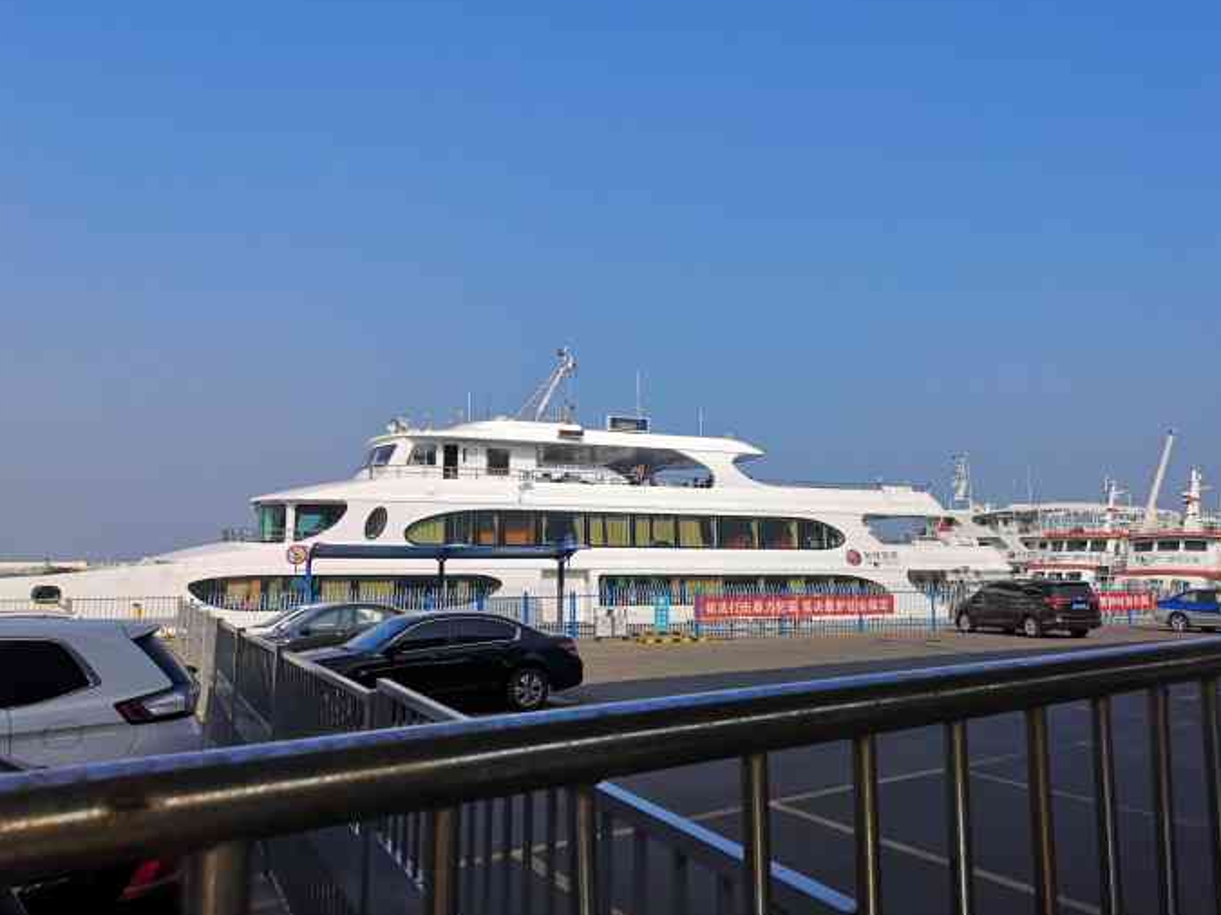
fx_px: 987
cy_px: 448
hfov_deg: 63.5
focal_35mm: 28
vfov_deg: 49.7
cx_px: 604
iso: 50
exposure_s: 1/3333
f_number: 1.8
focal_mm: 3.95
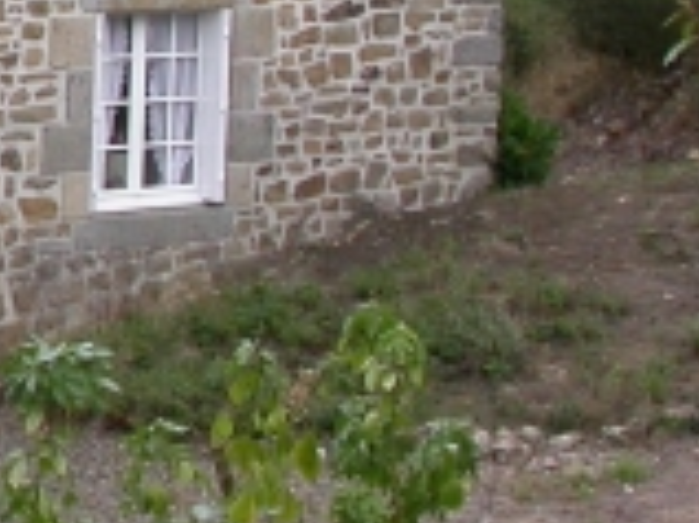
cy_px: -57
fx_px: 3289
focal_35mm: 163
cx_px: -580
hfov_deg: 11.2
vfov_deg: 9.0
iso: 100
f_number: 4.7
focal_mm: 7.85
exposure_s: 1/140
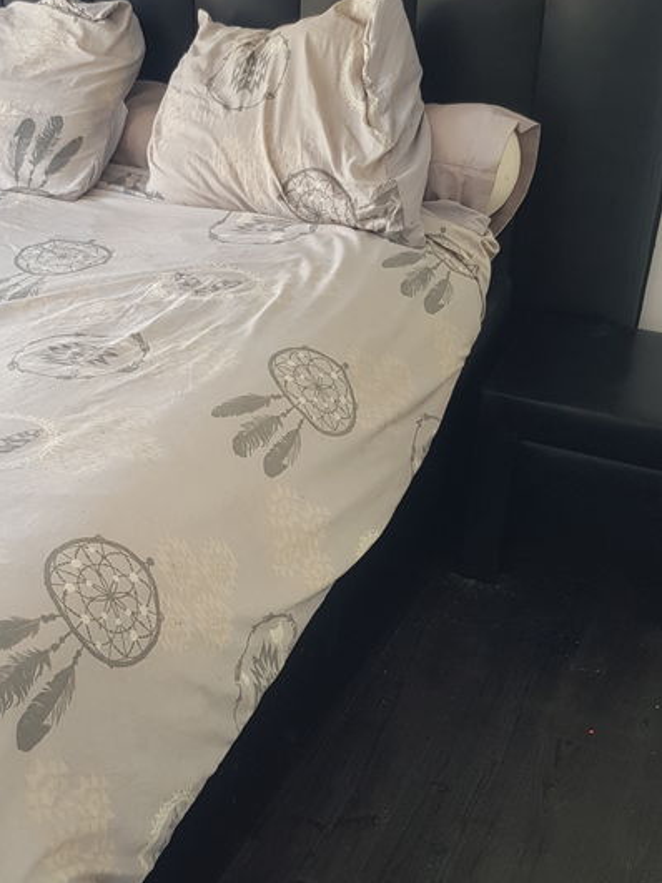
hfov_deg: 29.4
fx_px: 1250
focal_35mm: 49
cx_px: 196
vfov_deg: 38.9
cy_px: 477
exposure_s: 1/50
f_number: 1.7
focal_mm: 4.3
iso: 64
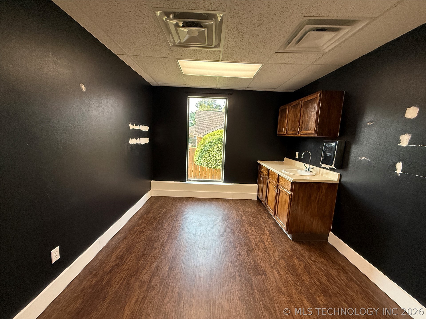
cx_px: 213
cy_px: 160
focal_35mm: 14
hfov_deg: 102.1
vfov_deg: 85.7
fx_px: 172
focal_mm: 2.22
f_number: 2.2
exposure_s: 1/120
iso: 250
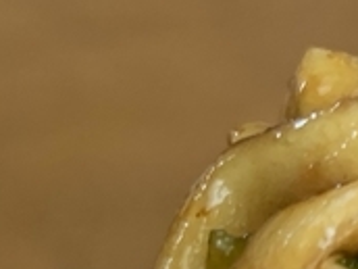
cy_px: 480
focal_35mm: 155
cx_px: 731
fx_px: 1603
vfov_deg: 9.2
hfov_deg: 11.4
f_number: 1.8
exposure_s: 1/60
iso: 125
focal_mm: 4.25
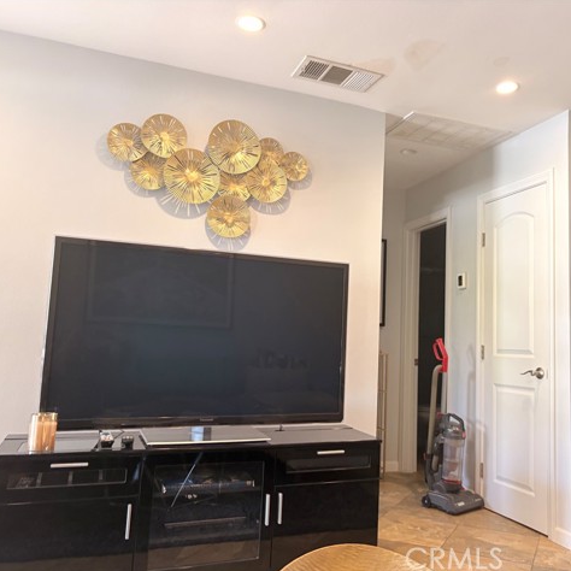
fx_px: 579
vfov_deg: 52.5
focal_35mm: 31
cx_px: 360
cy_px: 287
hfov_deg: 51.9
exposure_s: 1/69
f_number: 1.6
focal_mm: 5.96
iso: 125
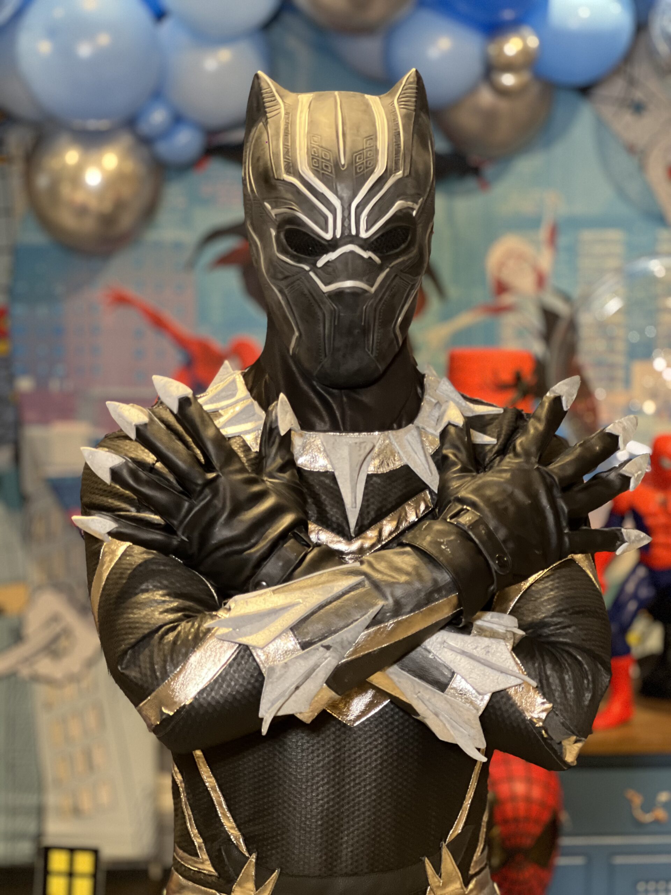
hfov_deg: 19.1
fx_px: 1990
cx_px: 336
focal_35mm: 77
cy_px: 448
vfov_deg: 25.3
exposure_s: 1/30
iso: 400
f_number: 2.8
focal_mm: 9
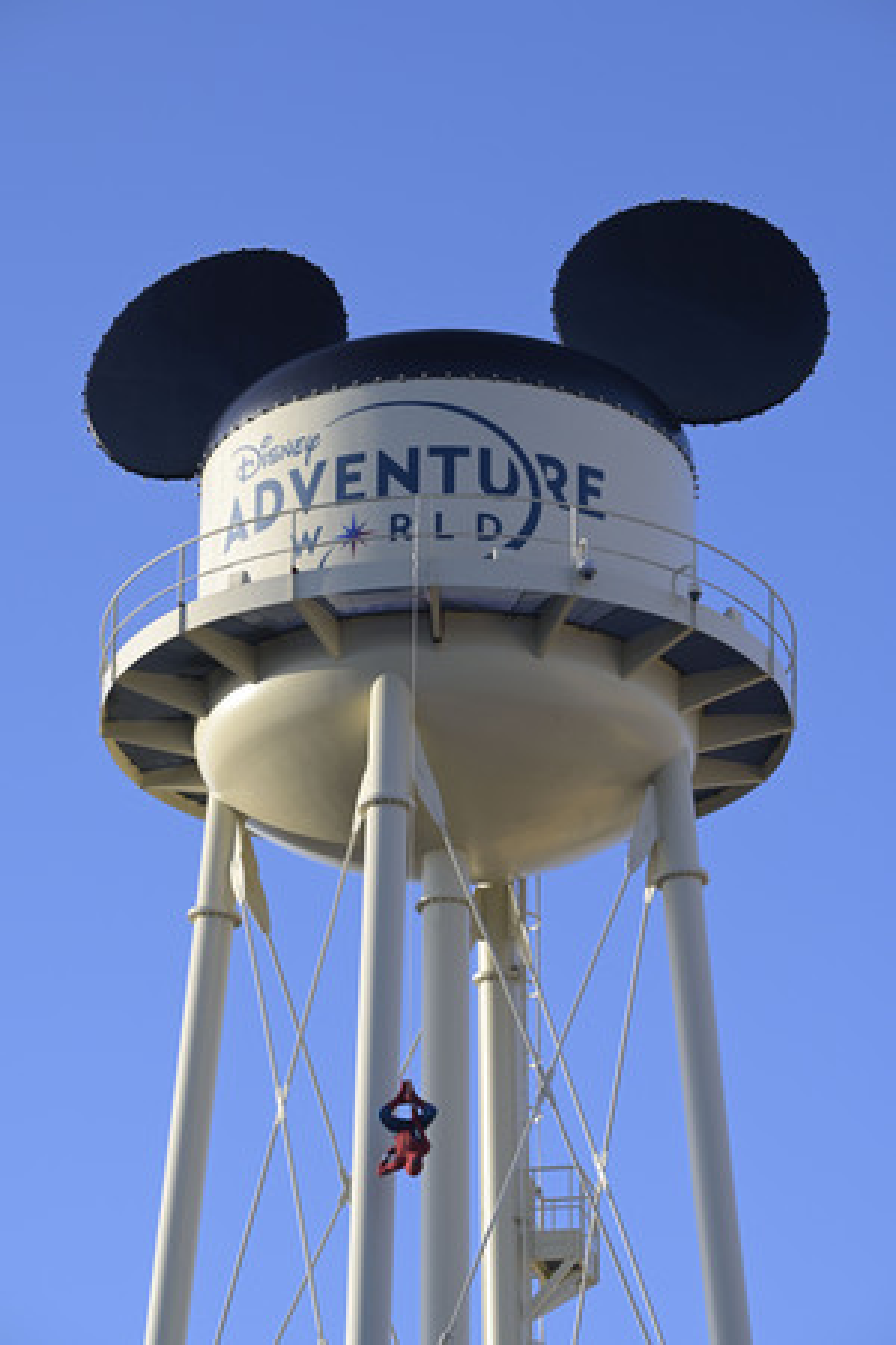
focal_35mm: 125
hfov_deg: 11.0
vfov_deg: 16.4
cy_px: 672
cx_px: 448
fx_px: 4666
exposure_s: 1/800
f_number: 7.1
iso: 400
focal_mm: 125
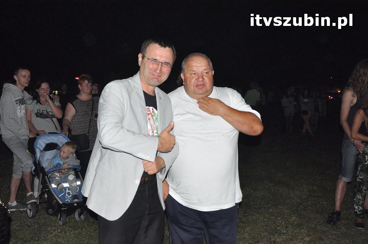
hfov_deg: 51.3
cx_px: 184
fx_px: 383
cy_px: 122
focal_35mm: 38
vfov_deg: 35.4
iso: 3200
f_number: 5.6
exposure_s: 1/60
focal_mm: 25
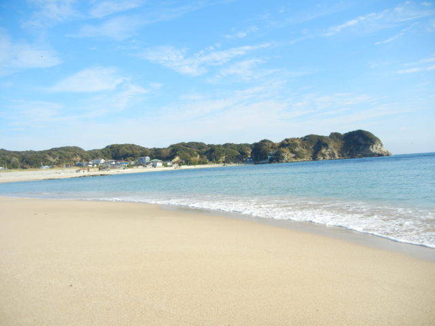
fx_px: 377
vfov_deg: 46.8
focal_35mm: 30
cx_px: 218
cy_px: 163
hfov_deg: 60.0
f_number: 7
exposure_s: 1/288
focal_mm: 5.4
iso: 160
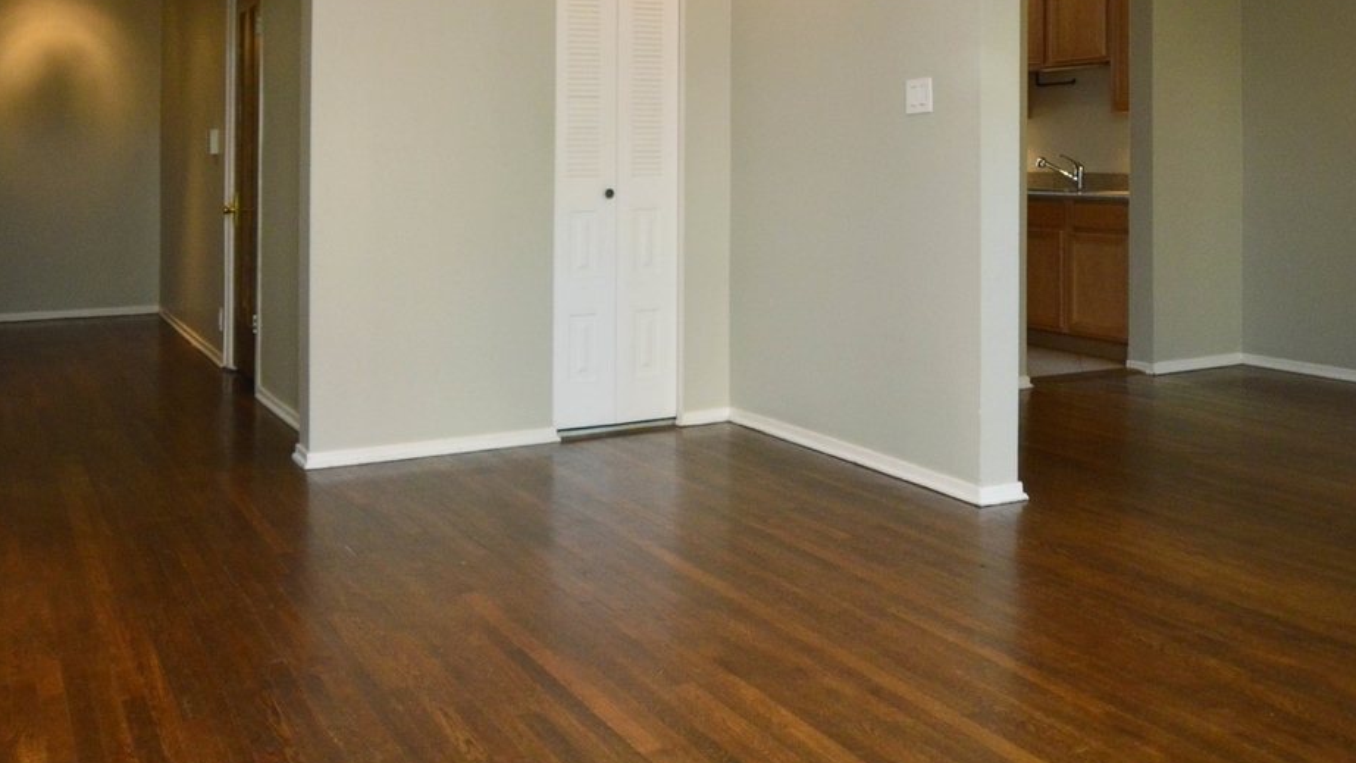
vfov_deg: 32.1
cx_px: 553
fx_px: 1291
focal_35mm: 36
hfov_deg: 55.1
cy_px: 166
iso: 800
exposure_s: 1/40
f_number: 4.5
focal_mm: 13
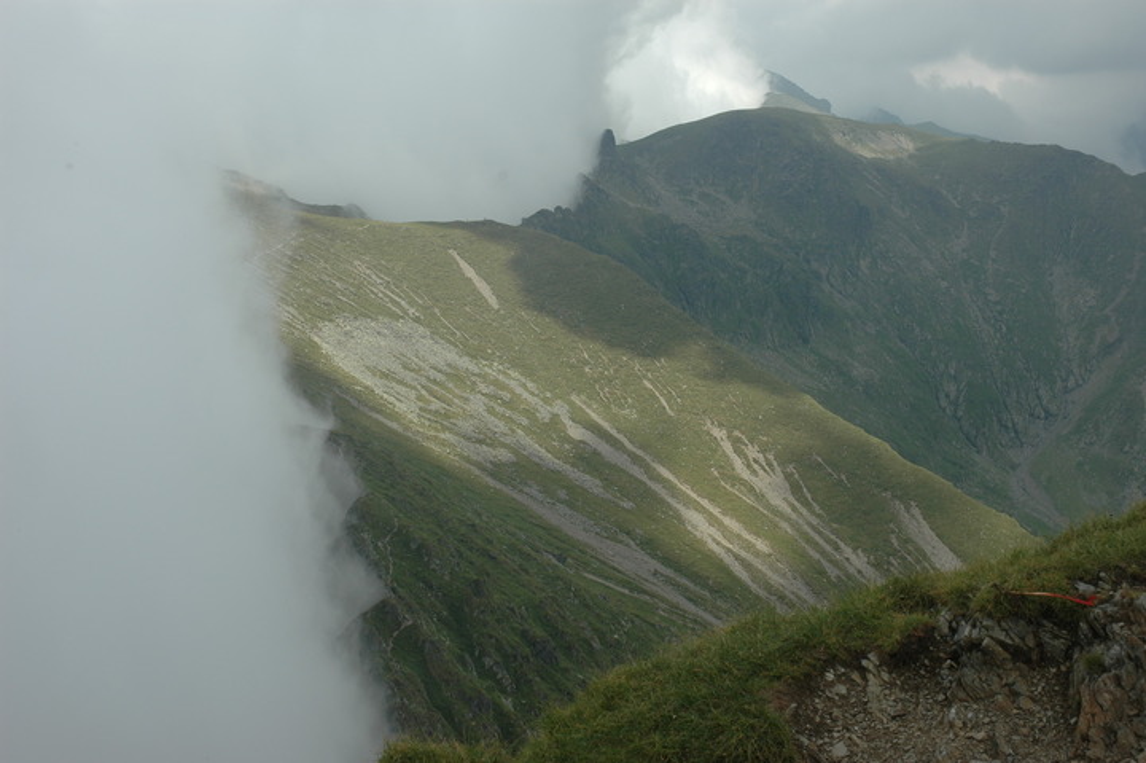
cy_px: 382
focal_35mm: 44
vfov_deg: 30.8
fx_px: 1384
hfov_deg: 45.0
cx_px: 573
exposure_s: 1/400
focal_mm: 29
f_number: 10
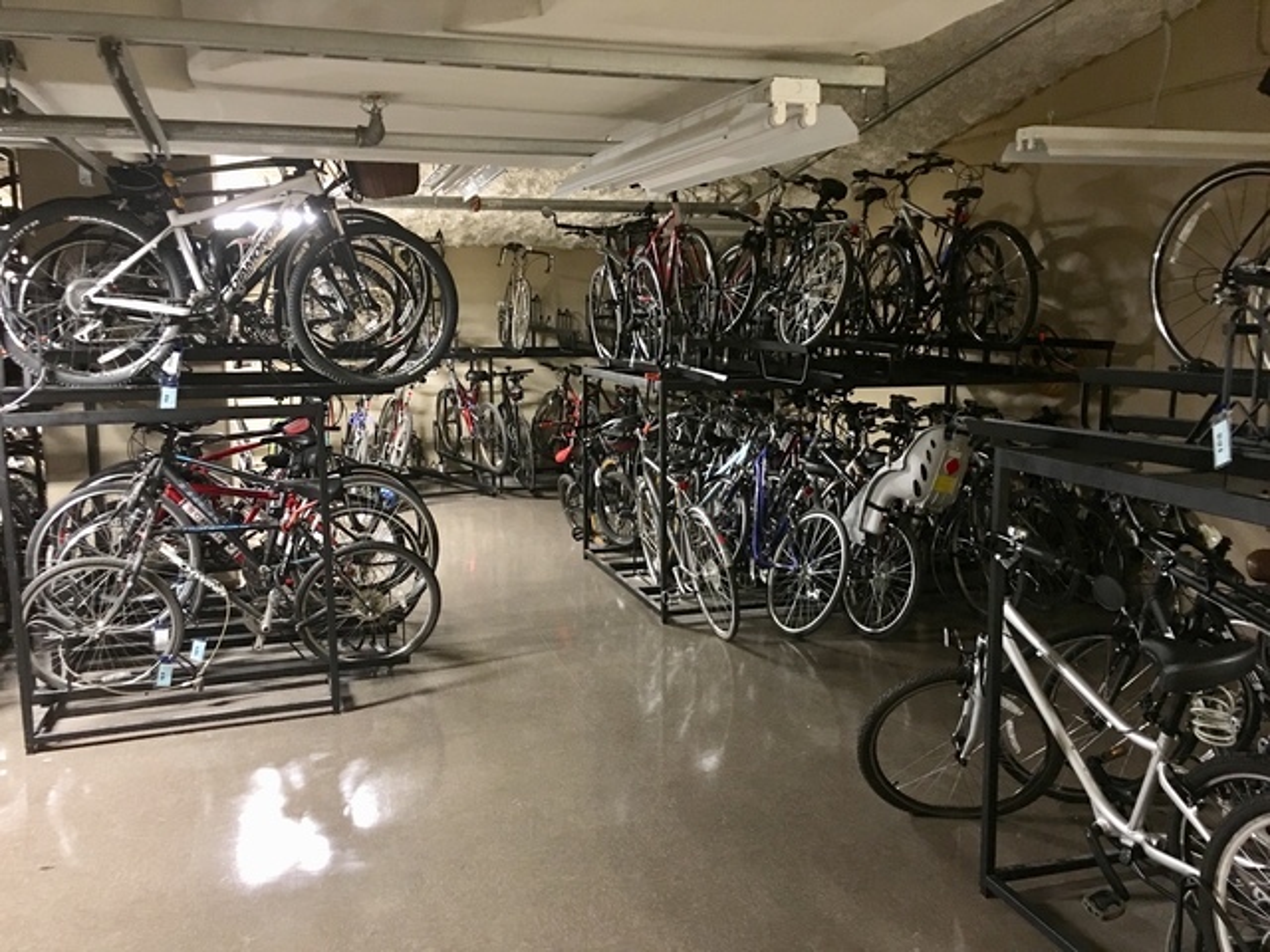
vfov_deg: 48.2
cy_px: 476
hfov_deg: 61.7
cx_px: 635
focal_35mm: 29
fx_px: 1064
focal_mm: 4.15
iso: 100
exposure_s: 1/4
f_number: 2.2
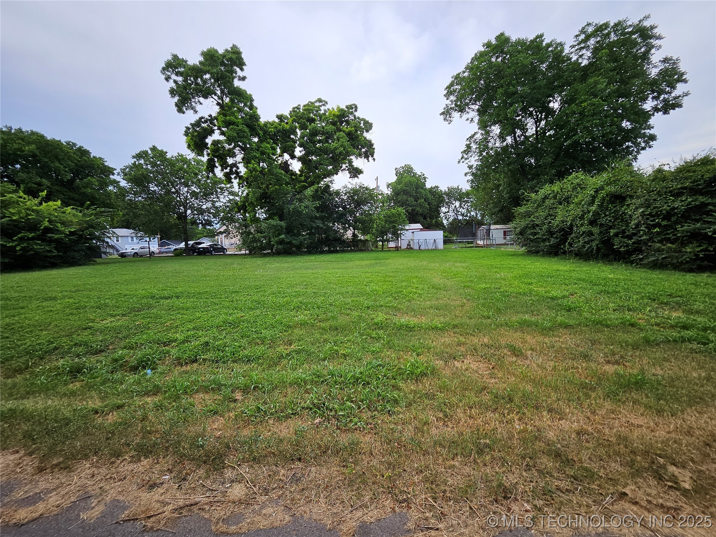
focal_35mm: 13
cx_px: 358
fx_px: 269
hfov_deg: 106.2
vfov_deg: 89.9
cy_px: 268
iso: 32
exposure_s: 1/253
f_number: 2.2
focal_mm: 1.7
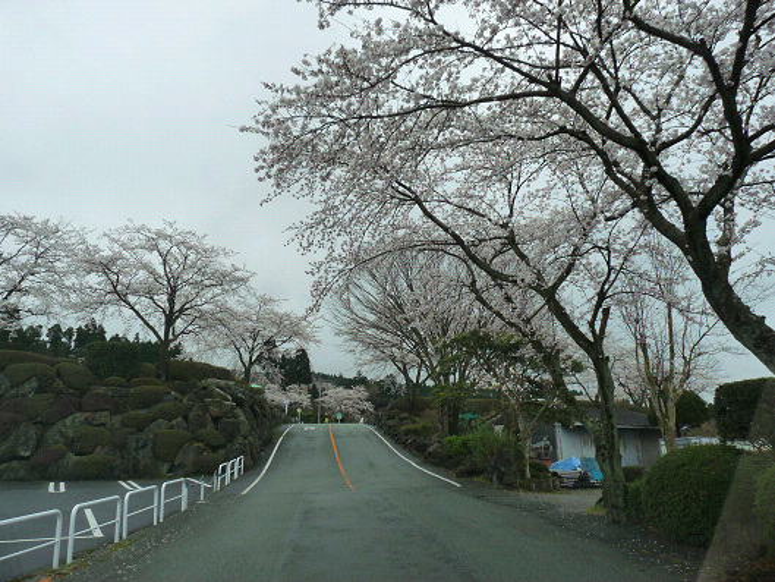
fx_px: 605
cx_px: 388
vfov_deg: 51.4
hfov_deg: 65.3
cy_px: 291
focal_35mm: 27
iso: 160
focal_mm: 4.8
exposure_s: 1/250
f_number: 4
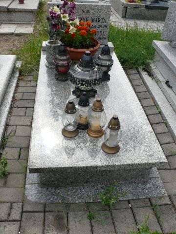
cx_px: 88
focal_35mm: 35
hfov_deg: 40.7
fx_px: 237
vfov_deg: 52.6
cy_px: 117
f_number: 5.6
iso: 100
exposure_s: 1/200
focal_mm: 7.4
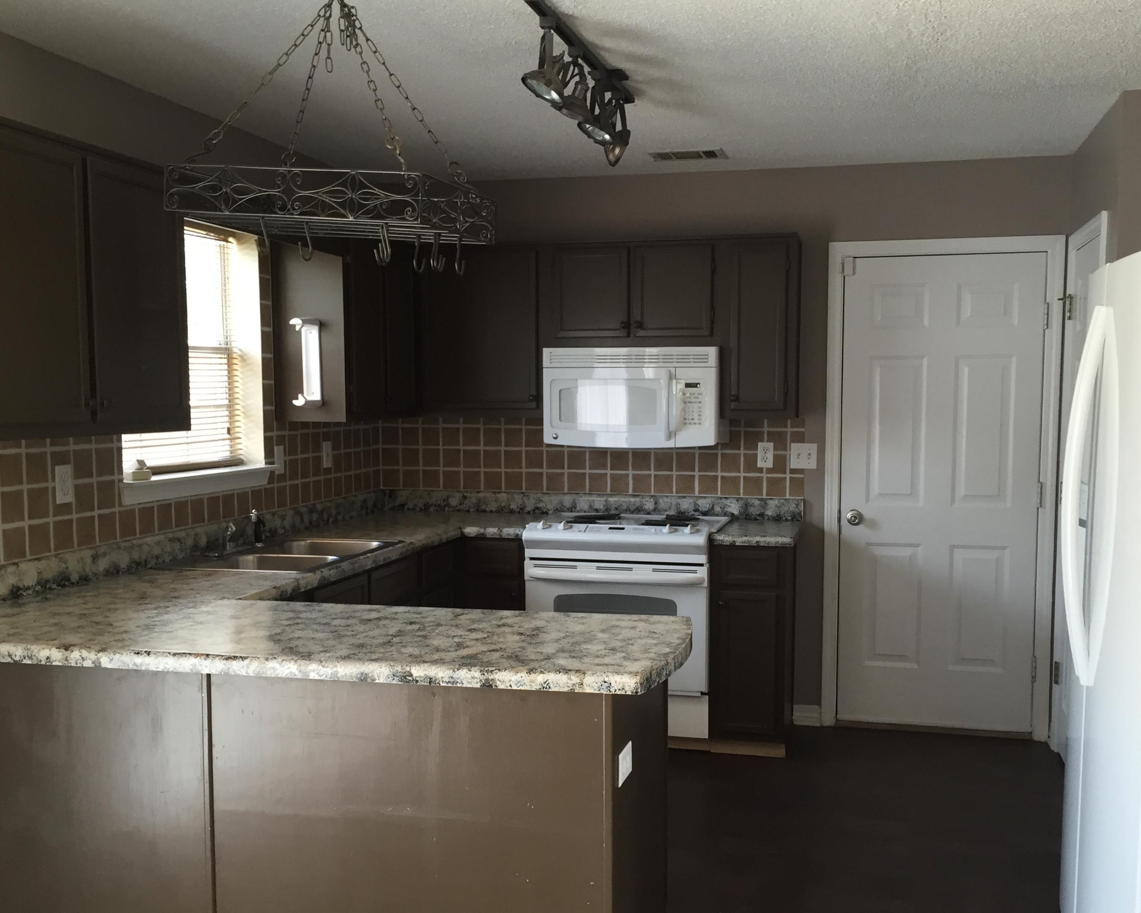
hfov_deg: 51.5
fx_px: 1182
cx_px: 596
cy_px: 508
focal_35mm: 35
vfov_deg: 42.2
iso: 32
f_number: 2.2
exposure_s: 1/30
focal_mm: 4.15
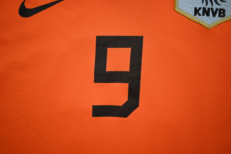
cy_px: 77
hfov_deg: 57.2
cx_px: 116
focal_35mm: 33
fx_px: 212
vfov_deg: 40.0
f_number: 4.8
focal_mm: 33
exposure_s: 1/125
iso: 200
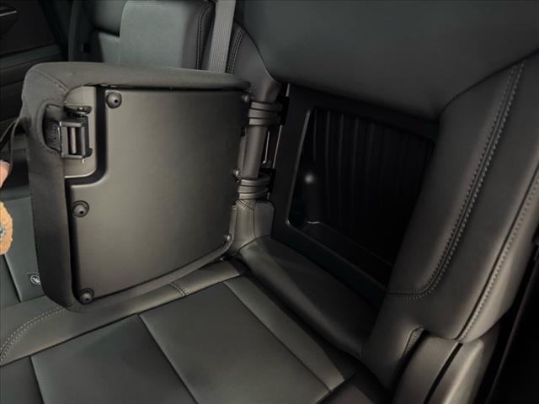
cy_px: 202
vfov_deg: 56.8
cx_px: 270
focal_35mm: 24
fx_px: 374
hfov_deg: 71.6
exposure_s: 1/15
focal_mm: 6.76
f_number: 1.78
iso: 1600
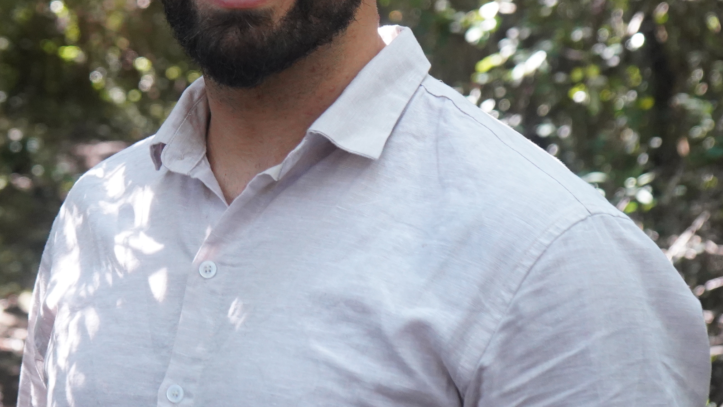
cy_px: 21
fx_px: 2377
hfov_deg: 17.2
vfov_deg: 9.7
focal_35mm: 124
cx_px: 236
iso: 3200
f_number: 5
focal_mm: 48
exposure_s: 1/60
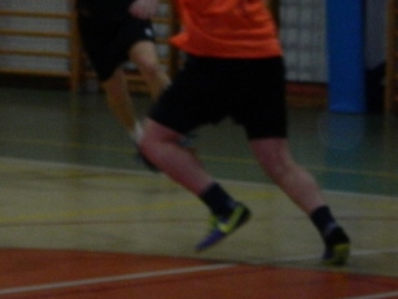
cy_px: 0
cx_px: -43
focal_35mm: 268
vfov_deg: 5.5
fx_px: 3085
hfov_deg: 7.3
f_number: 4.5
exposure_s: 1/60
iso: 400
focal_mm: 18.6
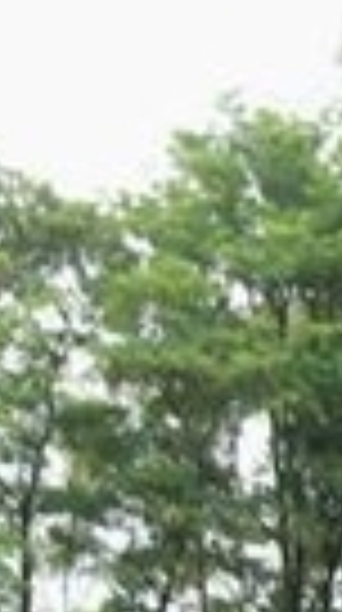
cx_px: 680
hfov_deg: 7.5
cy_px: 806
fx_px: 2495
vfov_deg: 13.5
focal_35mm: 154
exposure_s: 1/30
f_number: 8.8
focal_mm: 5.7
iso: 80
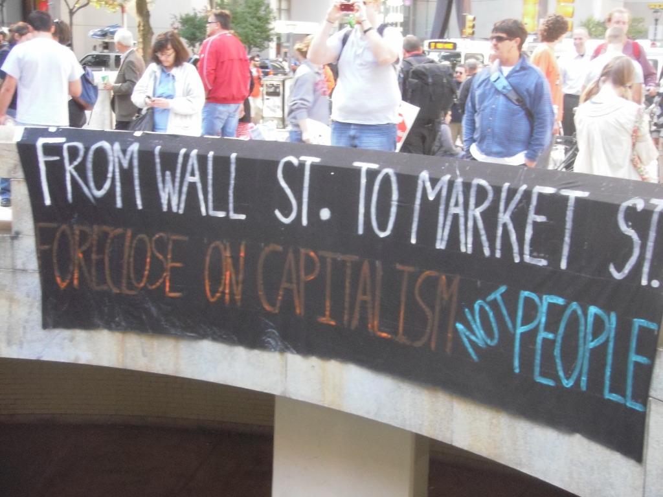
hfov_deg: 36.8
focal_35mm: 52
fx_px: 996
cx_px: 332
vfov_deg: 28.0
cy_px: 248
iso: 400
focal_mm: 9.1
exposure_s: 1/100
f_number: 4
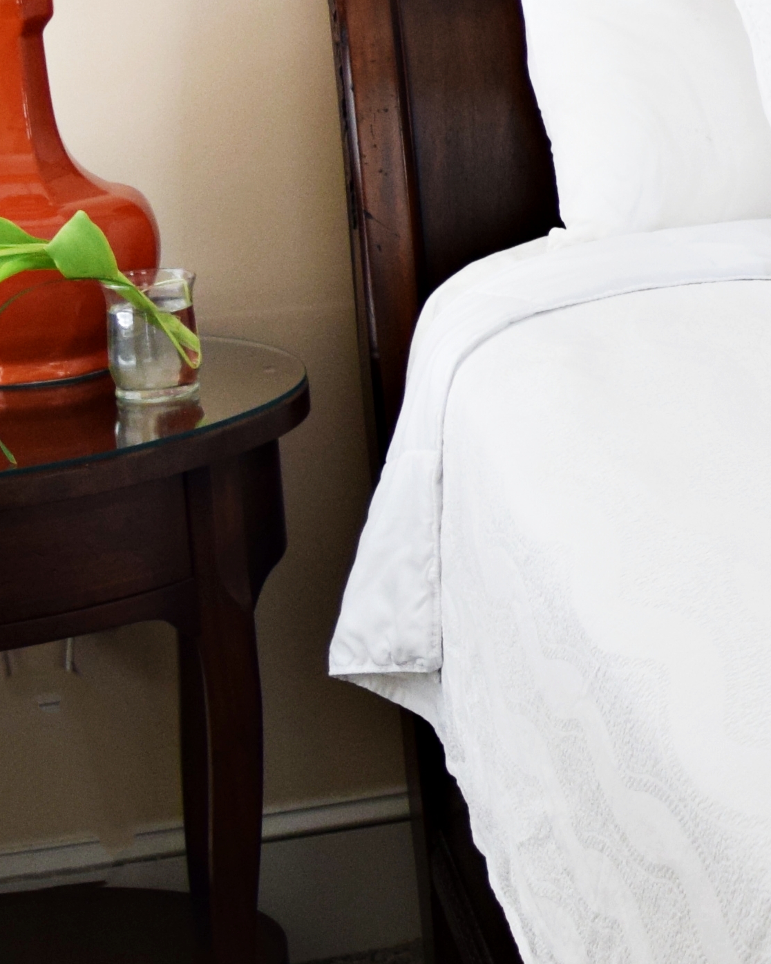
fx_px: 3109
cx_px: 1559
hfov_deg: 12.4
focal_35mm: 109
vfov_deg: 17.5
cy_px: 263
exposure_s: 1/30
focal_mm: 18
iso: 560
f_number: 3.5
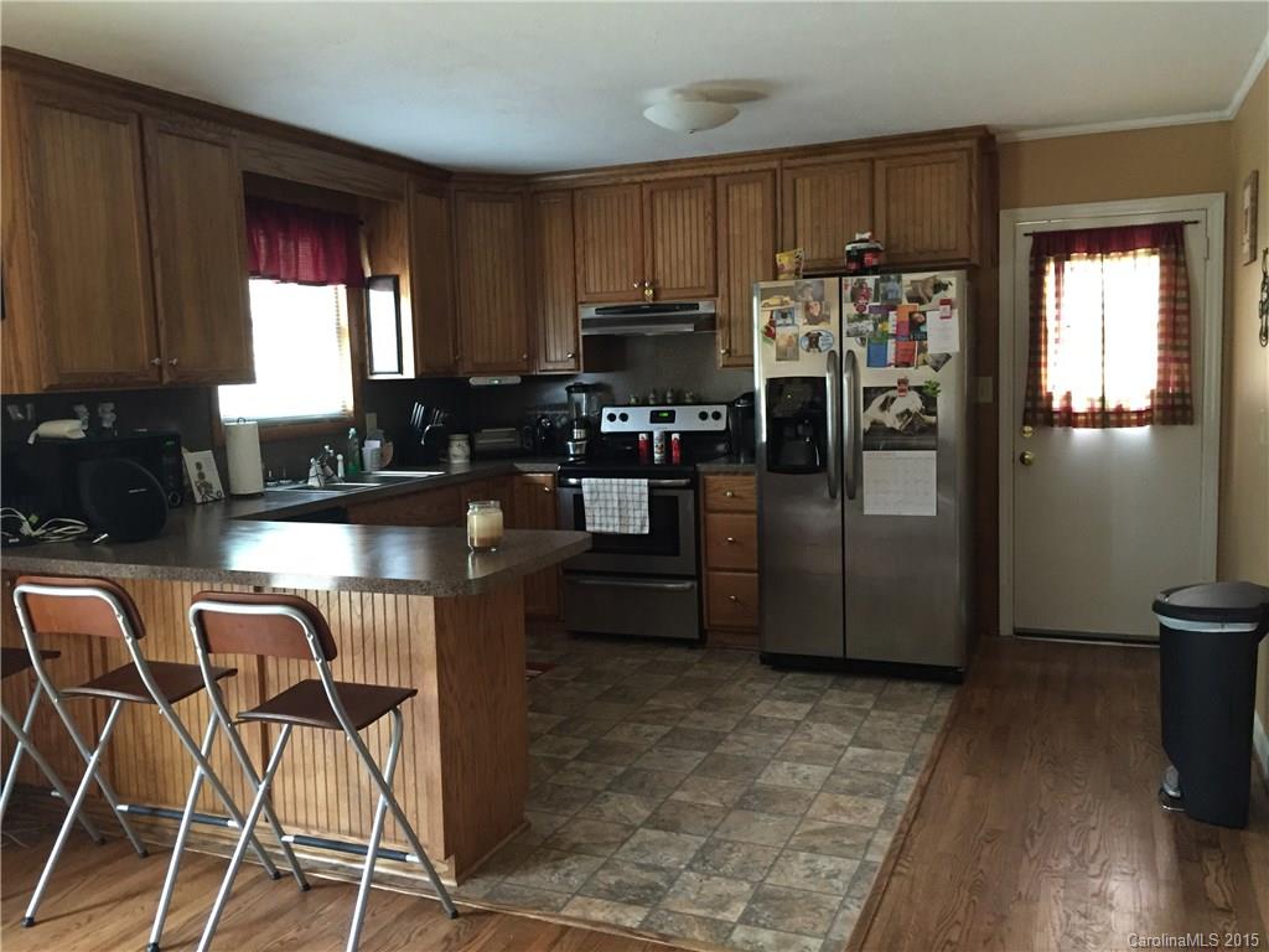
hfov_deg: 61.7
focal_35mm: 29
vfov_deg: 48.2
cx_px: 634
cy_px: 476
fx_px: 1063
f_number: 2.2
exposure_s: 1/17
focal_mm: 4.15
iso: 250
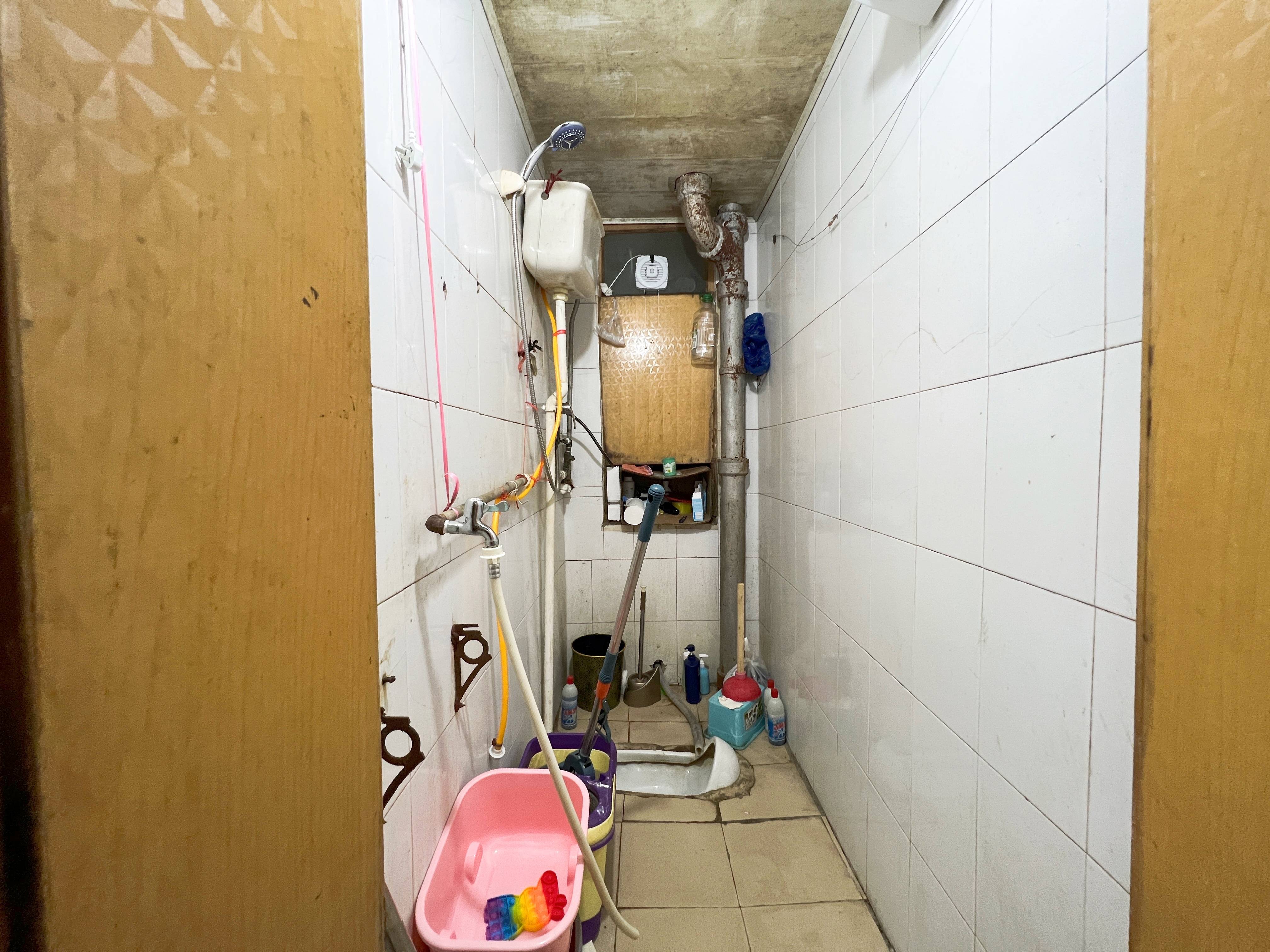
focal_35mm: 13
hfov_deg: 106.2
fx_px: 477
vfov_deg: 89.9
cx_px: 635
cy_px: 476
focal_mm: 1.57
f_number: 1.8
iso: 200
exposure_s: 1/50
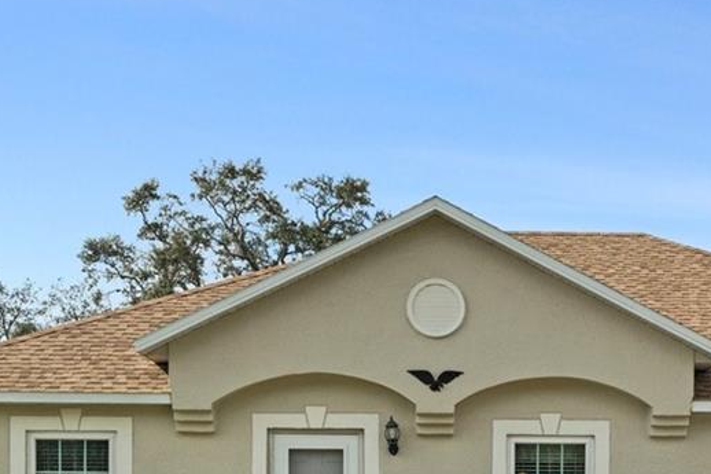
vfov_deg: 18.3
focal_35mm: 71
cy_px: 558
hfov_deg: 28.2
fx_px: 1402
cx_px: 497
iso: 320
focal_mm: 23
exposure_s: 1/400
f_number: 8
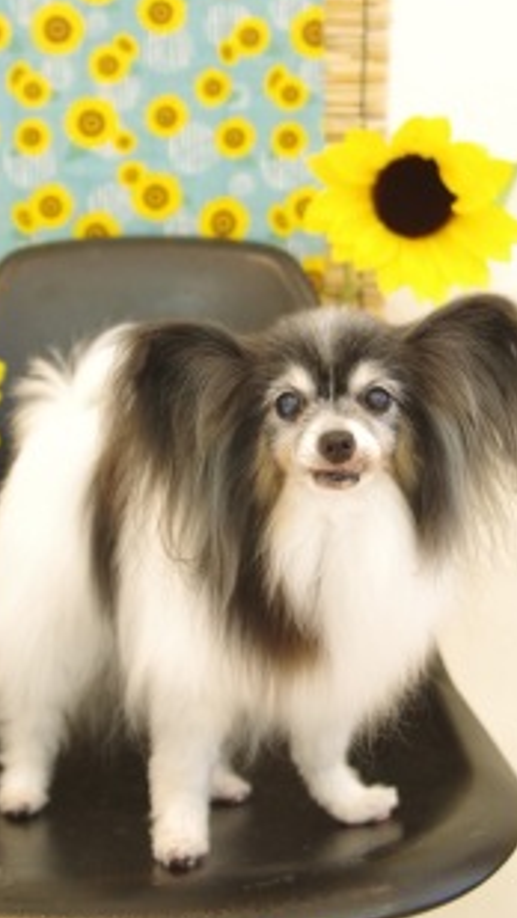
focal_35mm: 57
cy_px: 410
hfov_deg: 21.1
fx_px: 1388
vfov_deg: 36.6
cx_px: 318
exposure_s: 1/100
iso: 1600
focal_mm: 28
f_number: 3.2
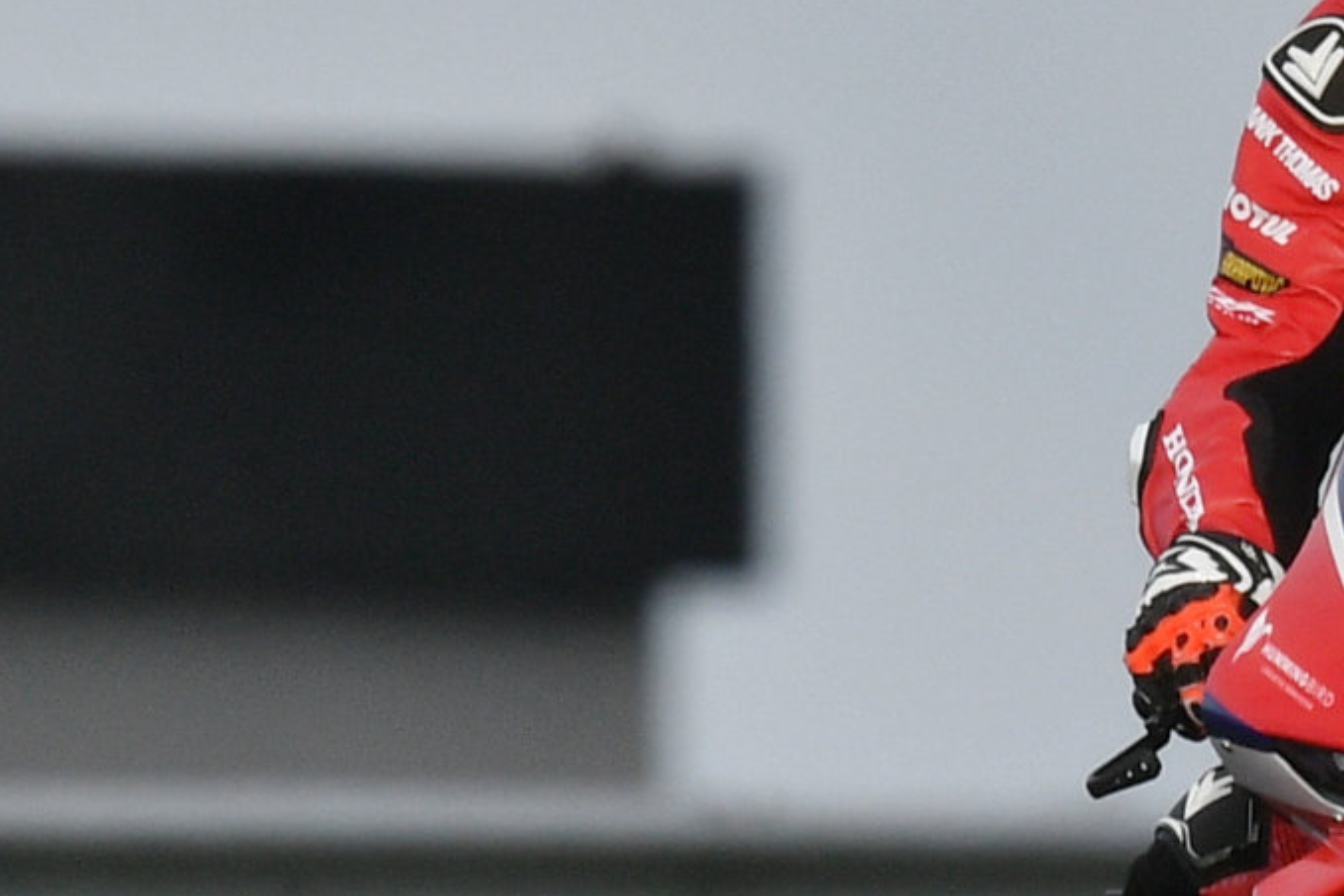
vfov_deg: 0.5
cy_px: 754
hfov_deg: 0.7
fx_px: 110050
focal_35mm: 2948
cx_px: 1423
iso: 200
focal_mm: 500
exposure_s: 1/1250
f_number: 5.6
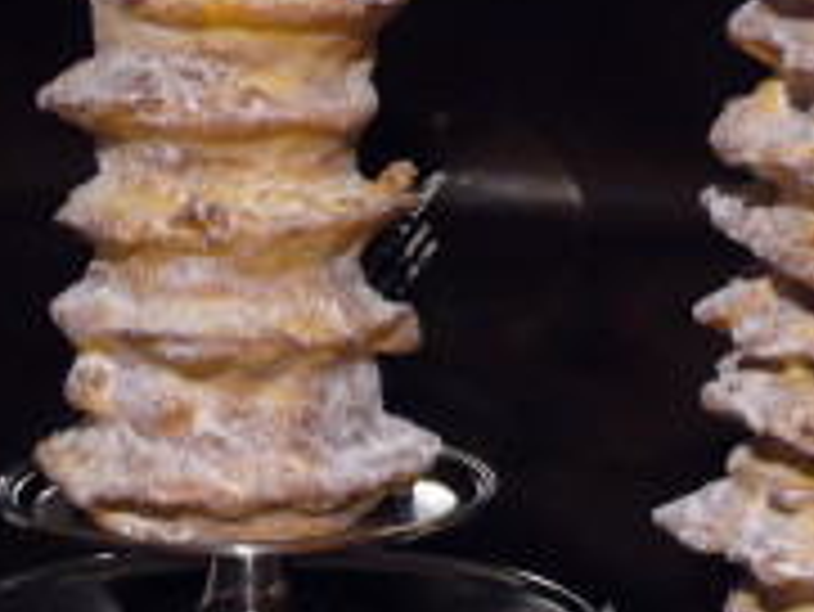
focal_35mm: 260
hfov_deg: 7.6
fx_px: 6118
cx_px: 859
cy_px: 245
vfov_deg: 5.7
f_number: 5
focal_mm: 14.2
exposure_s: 1/1.6
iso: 200
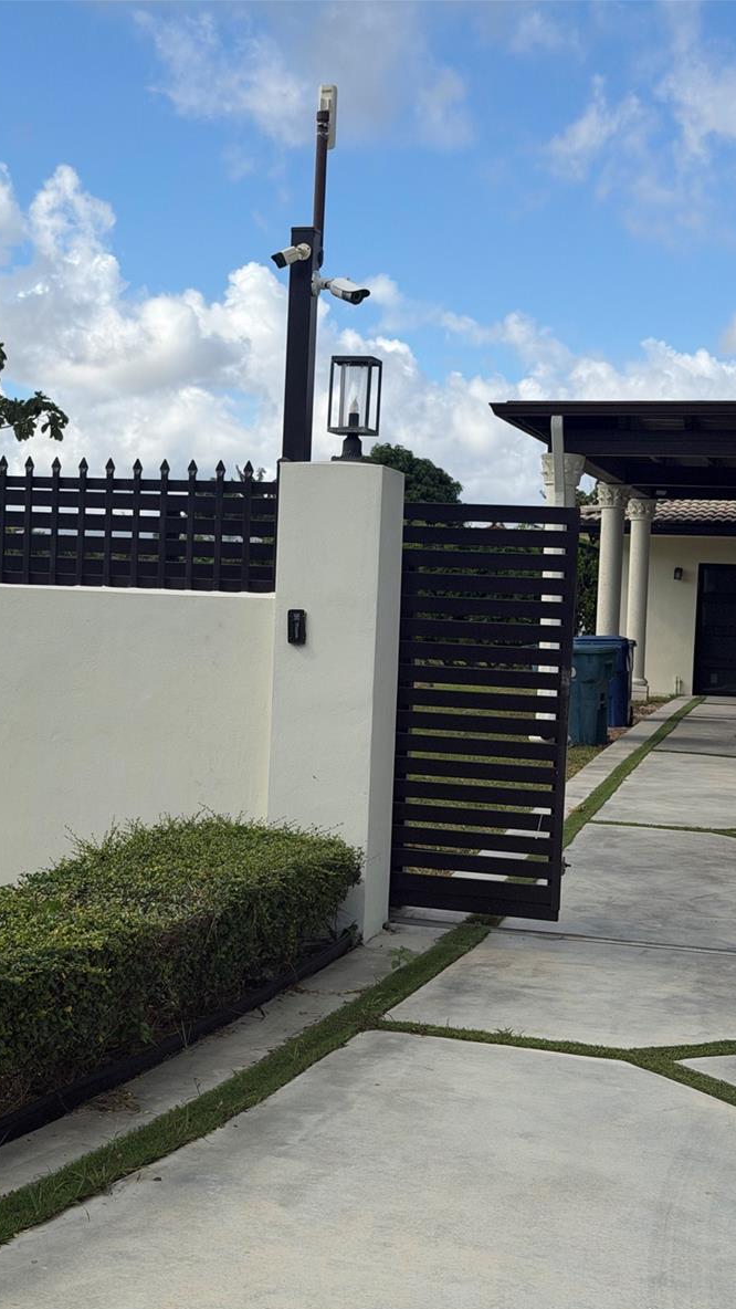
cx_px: 252
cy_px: 662
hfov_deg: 22.5
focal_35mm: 53
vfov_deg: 39.2
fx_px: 1839
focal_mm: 6.76
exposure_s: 1/5587
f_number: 1.78
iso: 64
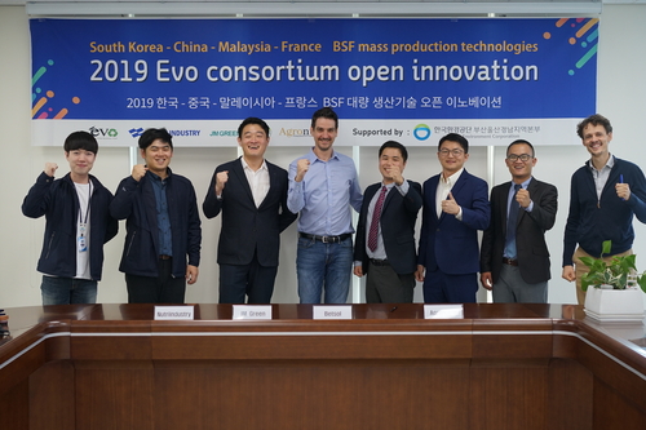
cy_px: 215
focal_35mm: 55
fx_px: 987
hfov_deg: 36.3
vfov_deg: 24.6
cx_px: 323
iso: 640
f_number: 4
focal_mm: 55
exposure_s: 1/160
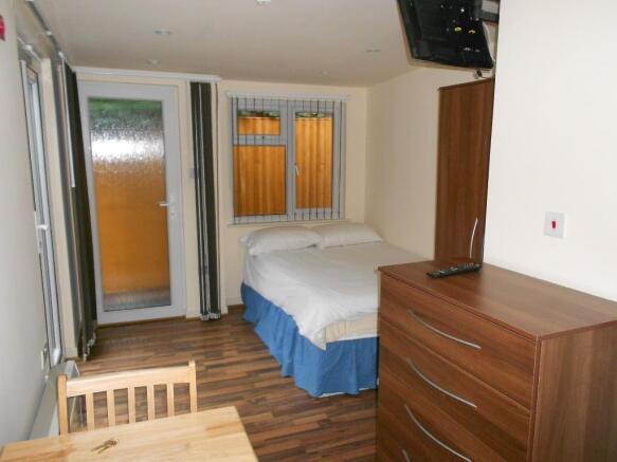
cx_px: 308
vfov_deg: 53.0
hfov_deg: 67.3
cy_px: 231
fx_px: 463
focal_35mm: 26
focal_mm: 4.6
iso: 400
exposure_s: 1/25
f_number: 3.2
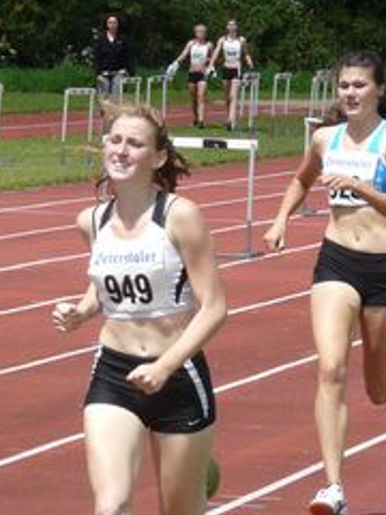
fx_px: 5115
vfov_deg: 5.8
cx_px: -64
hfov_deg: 4.3
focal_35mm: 344
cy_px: 348
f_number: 4
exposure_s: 1/800
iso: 100
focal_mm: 21.1
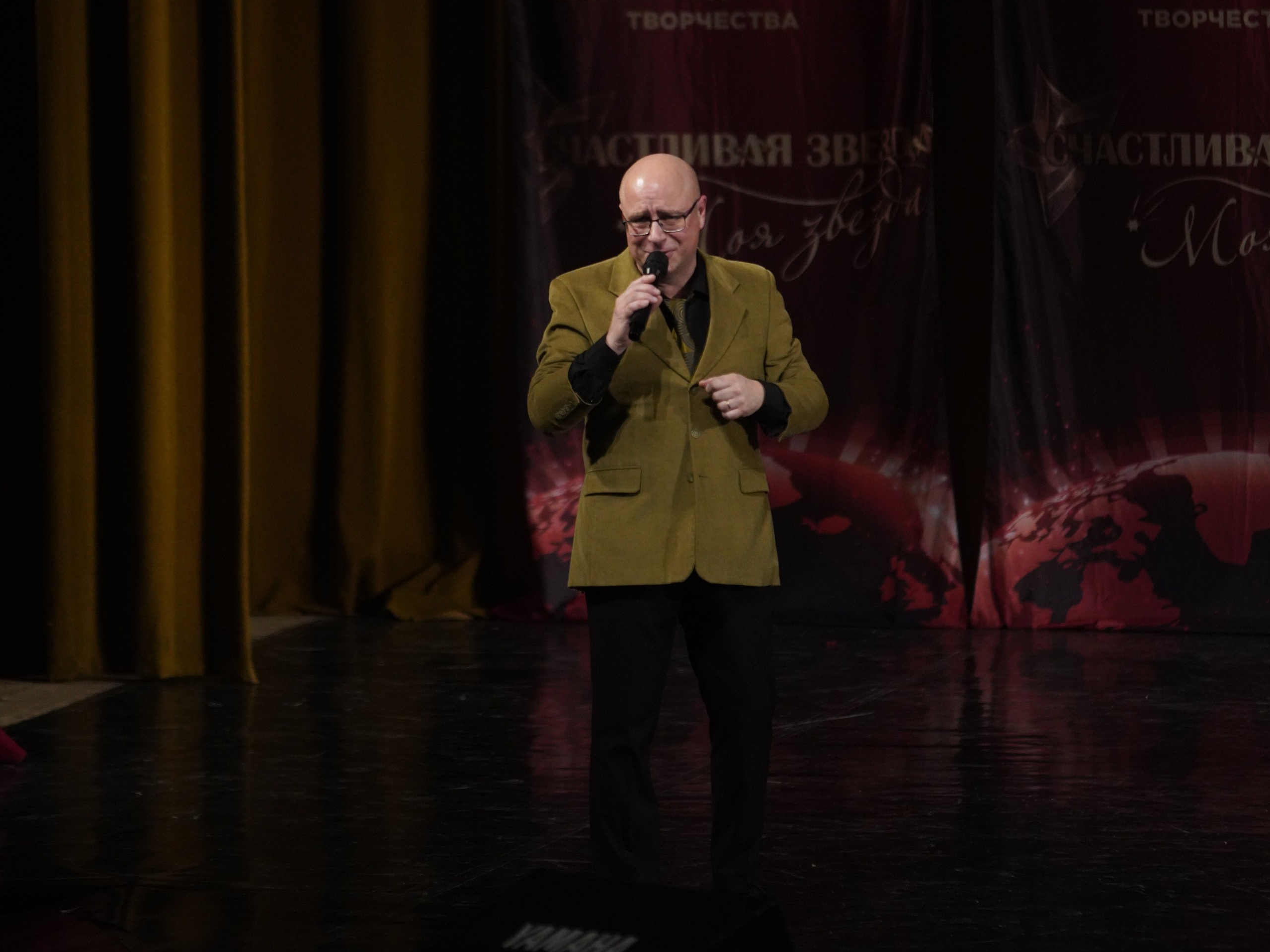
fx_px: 10602
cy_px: 185
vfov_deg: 5.1
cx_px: 636
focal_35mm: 289
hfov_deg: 6.9
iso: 2500
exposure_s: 1/500
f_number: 2.8
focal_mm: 200
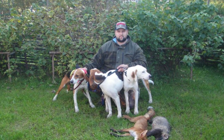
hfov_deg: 47.2
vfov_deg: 30.5
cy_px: 85
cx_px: 110
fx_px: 256
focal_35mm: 42
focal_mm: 6.7
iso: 80
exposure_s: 1/40
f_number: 3.5
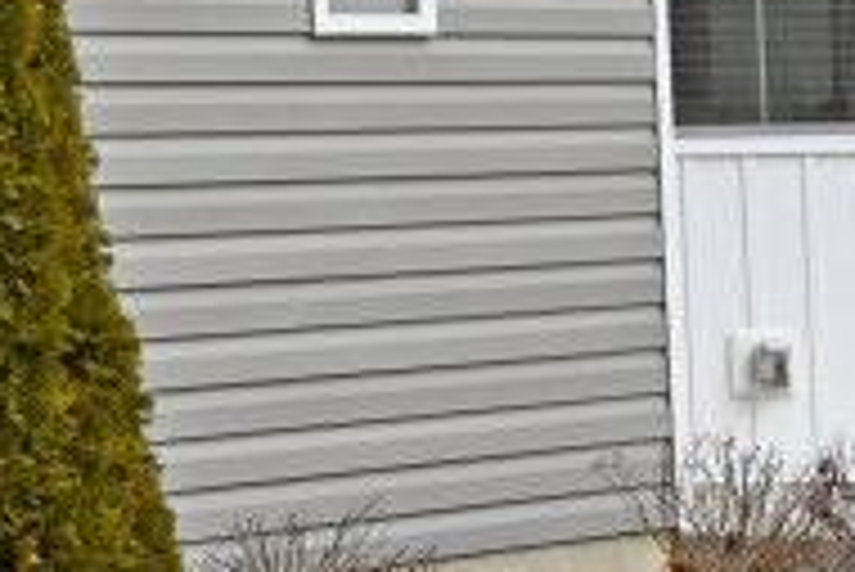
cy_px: -410
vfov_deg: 5.7
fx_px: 5633
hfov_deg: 8.2
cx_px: -981
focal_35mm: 237
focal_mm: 30
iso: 100
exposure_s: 1/250
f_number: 5.6
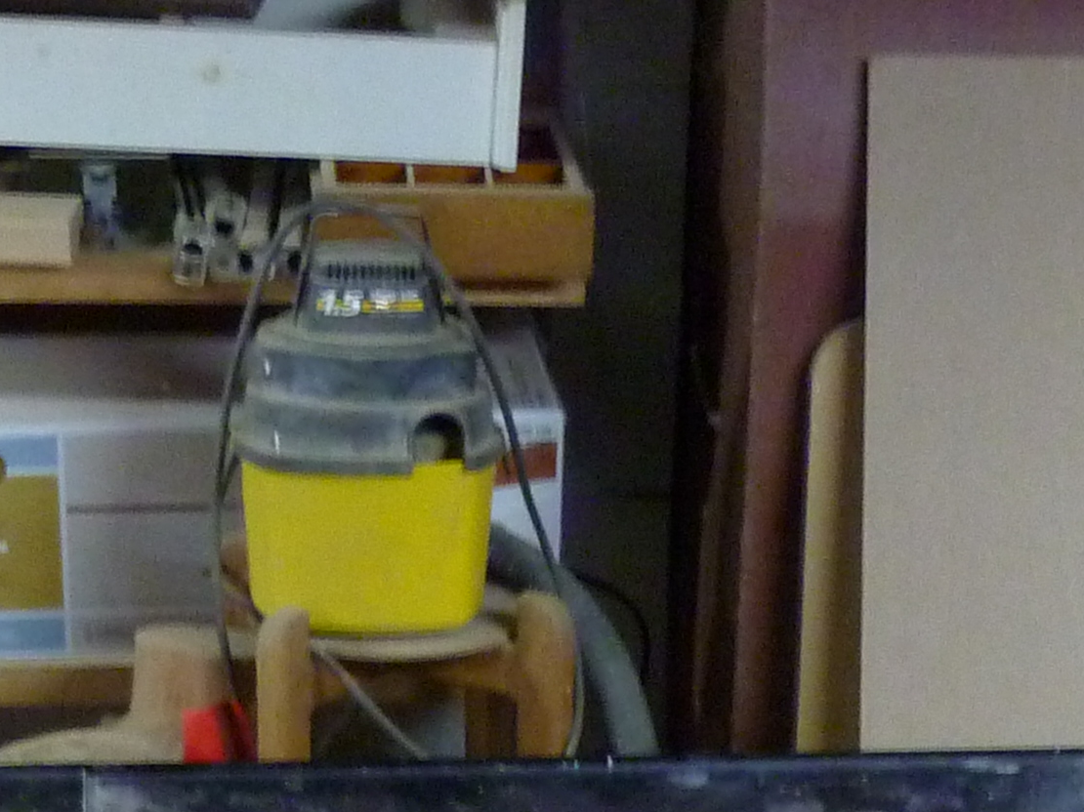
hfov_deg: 18.0
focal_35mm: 109
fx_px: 3413
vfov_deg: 12.2
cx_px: 506
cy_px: 1580
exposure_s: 1/10
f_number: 3.3
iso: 400
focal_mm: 5
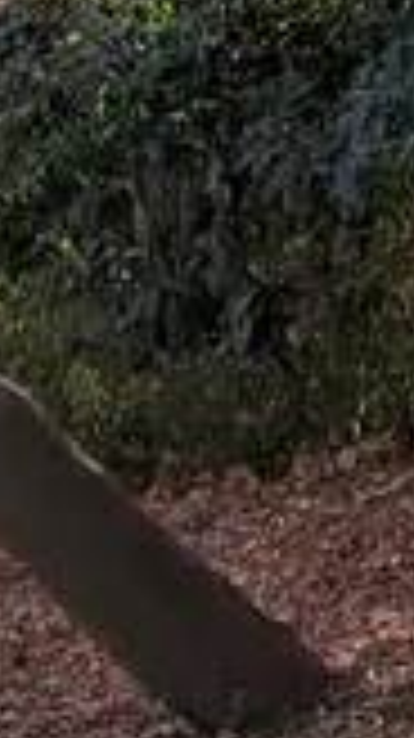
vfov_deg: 12.5
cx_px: 958
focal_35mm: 149
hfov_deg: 7.6
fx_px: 2914
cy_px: -808
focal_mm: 4.53
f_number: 1.7
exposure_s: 1/5618
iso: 30
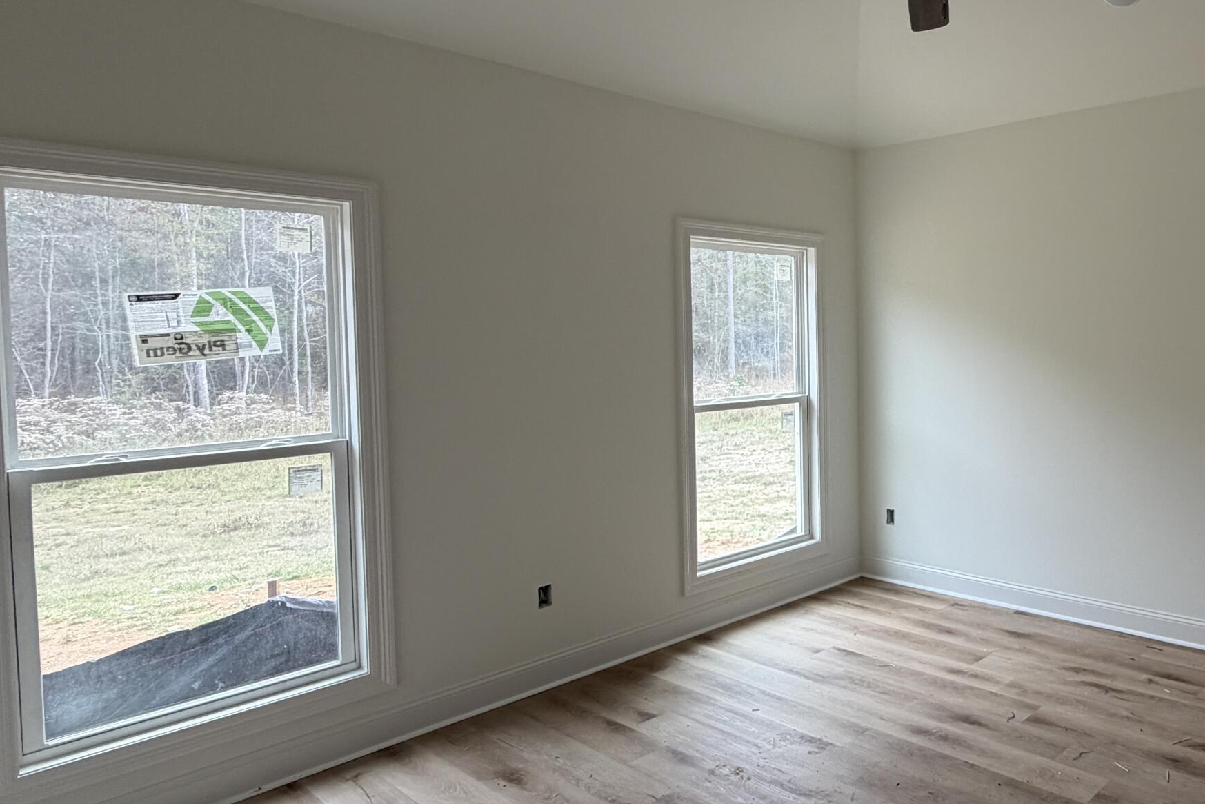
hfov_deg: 64.3
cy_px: 363
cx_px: 986
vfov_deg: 51.2
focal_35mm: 25
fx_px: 837
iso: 80
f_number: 2.2
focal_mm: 2.22
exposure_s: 1/121
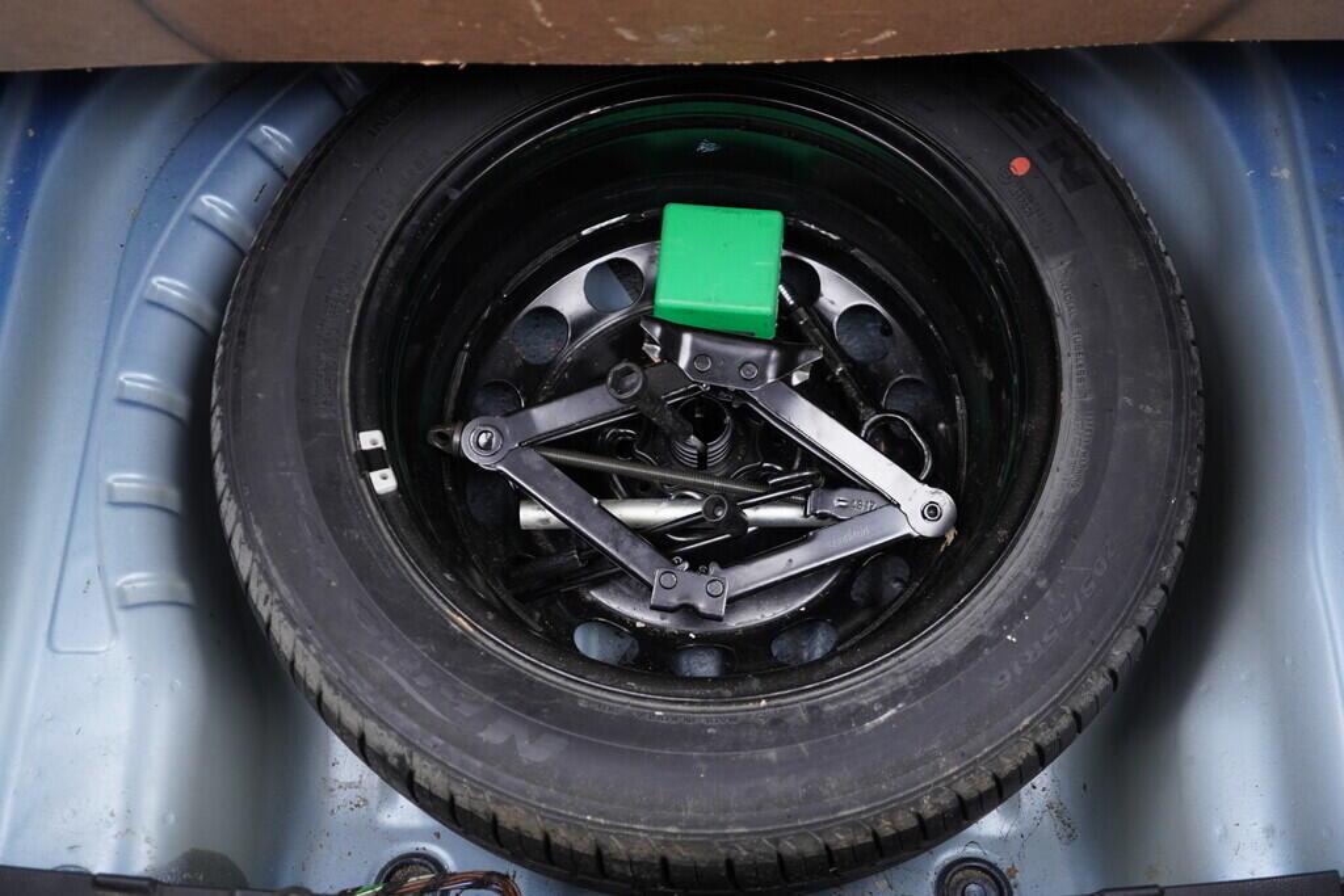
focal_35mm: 36
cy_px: 448
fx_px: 1344
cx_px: 672
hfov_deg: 53.1
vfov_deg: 36.9
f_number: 2.8
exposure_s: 1/40
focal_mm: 24
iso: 320
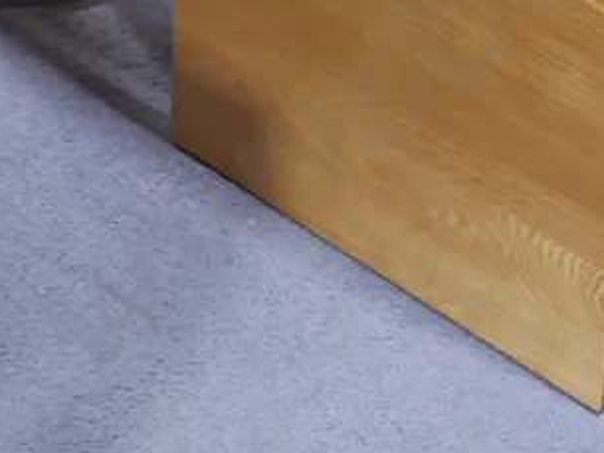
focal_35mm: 94
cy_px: -268
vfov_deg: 14.5
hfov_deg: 18.8
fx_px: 1641
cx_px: 865
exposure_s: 1/60
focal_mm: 14
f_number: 3.5
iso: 500
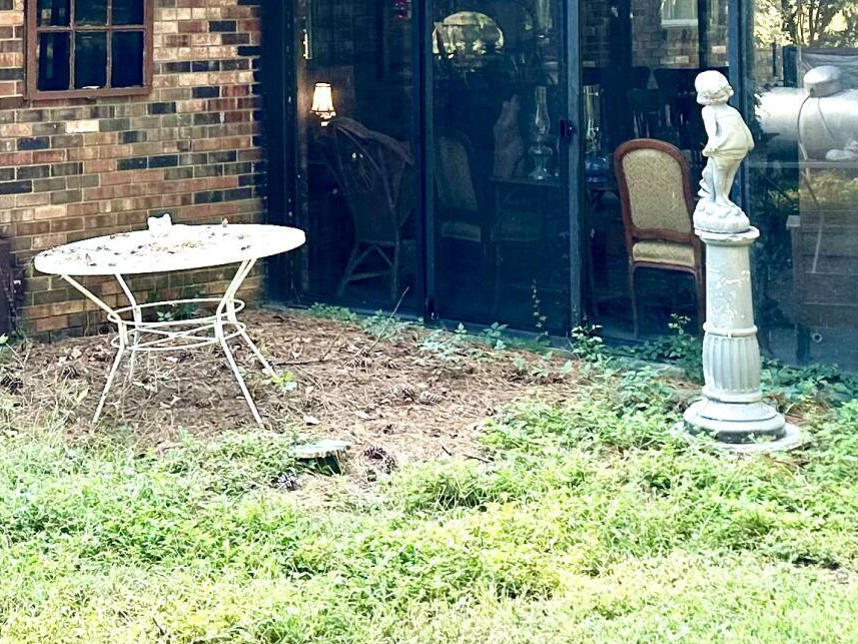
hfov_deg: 23.0
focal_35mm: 84
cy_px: -59
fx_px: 2082
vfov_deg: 17.0
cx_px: 178
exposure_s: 1/288
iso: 80
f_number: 1.78
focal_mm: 6.86
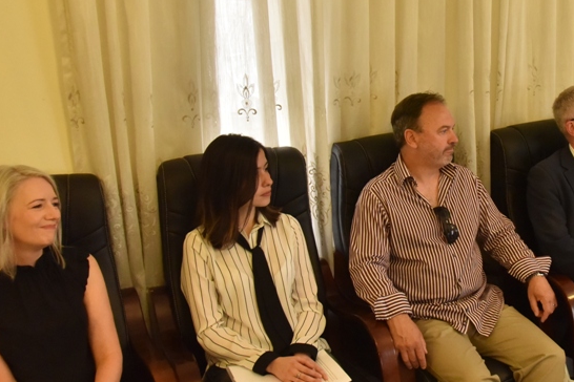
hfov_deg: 41.7
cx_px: 460
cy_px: 178
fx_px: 717
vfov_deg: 29.9
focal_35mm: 45
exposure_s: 1/200
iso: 3200
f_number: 7.1
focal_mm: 24
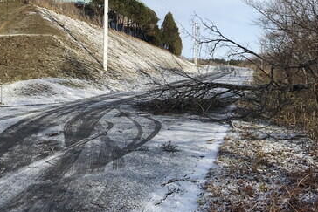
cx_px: 205
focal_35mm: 40
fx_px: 353
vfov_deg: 32.8
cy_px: 52
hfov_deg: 47.8
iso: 20
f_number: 1.8
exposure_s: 1/2283
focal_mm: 3.99
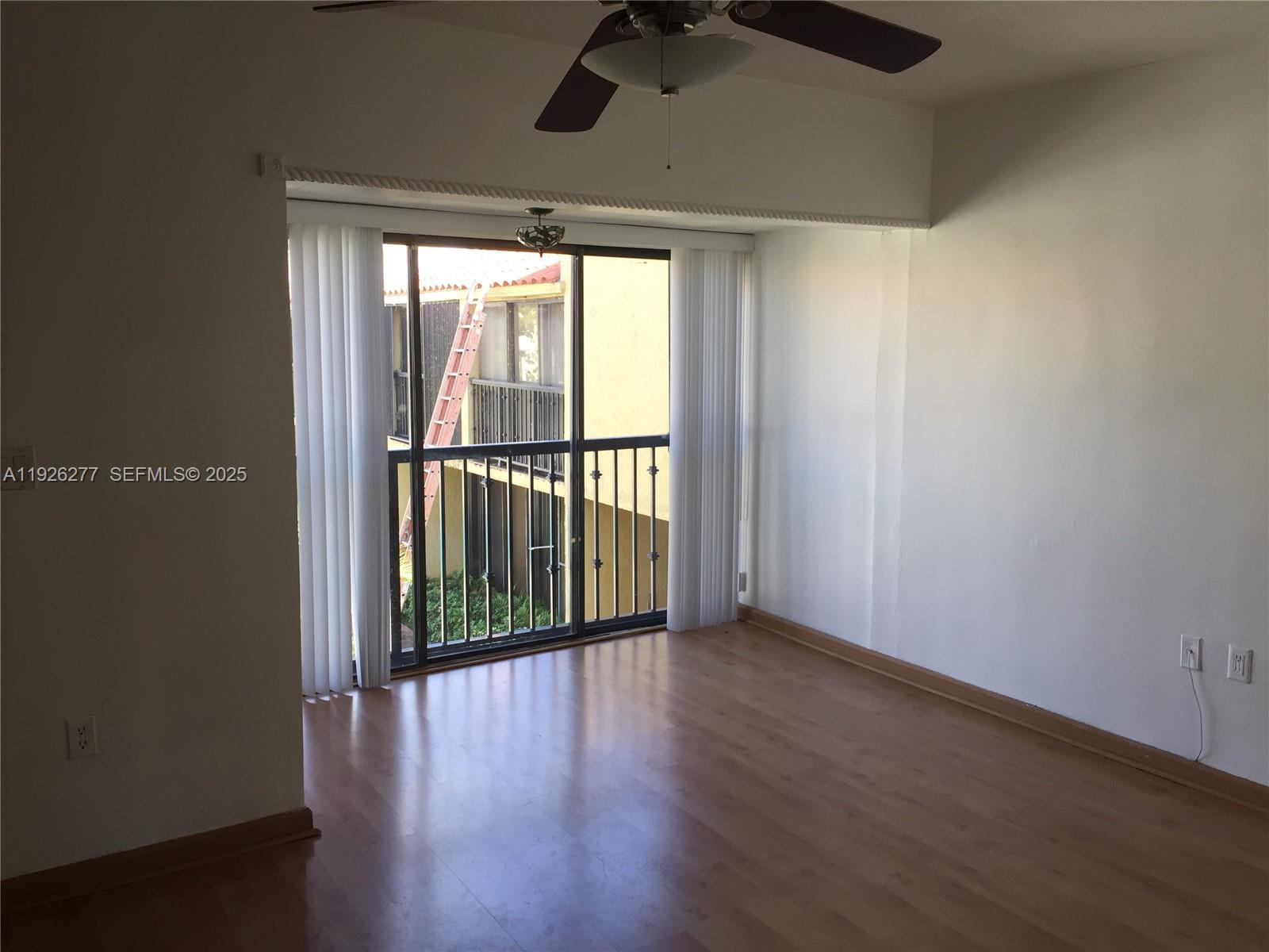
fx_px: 1063
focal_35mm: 29
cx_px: 634
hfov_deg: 61.7
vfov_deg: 48.2
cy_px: 476
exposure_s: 1/120
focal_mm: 4.15
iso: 40
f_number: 2.2
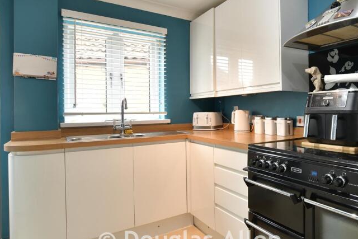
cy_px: 109
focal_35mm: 24
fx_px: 239
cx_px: 284
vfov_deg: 53.1
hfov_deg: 67.2
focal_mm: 10
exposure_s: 1/4
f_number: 8
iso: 200
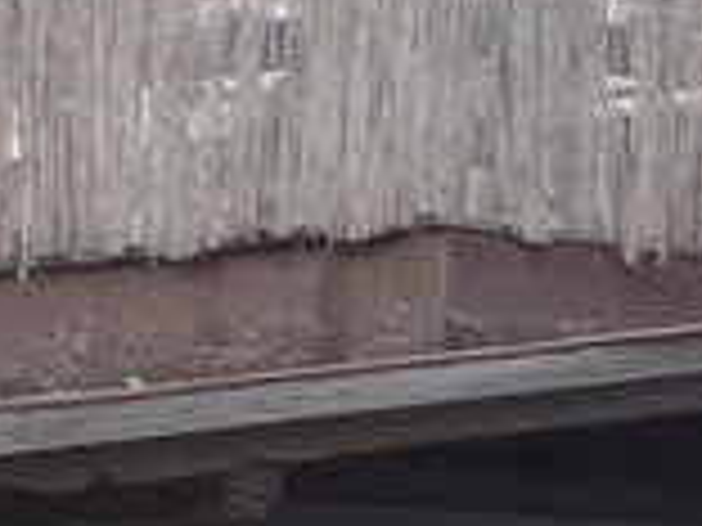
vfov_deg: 3.3
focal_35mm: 454
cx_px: 2390
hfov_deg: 4.2
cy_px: 953
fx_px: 9207
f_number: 3.5
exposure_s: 1/125
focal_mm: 12
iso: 80
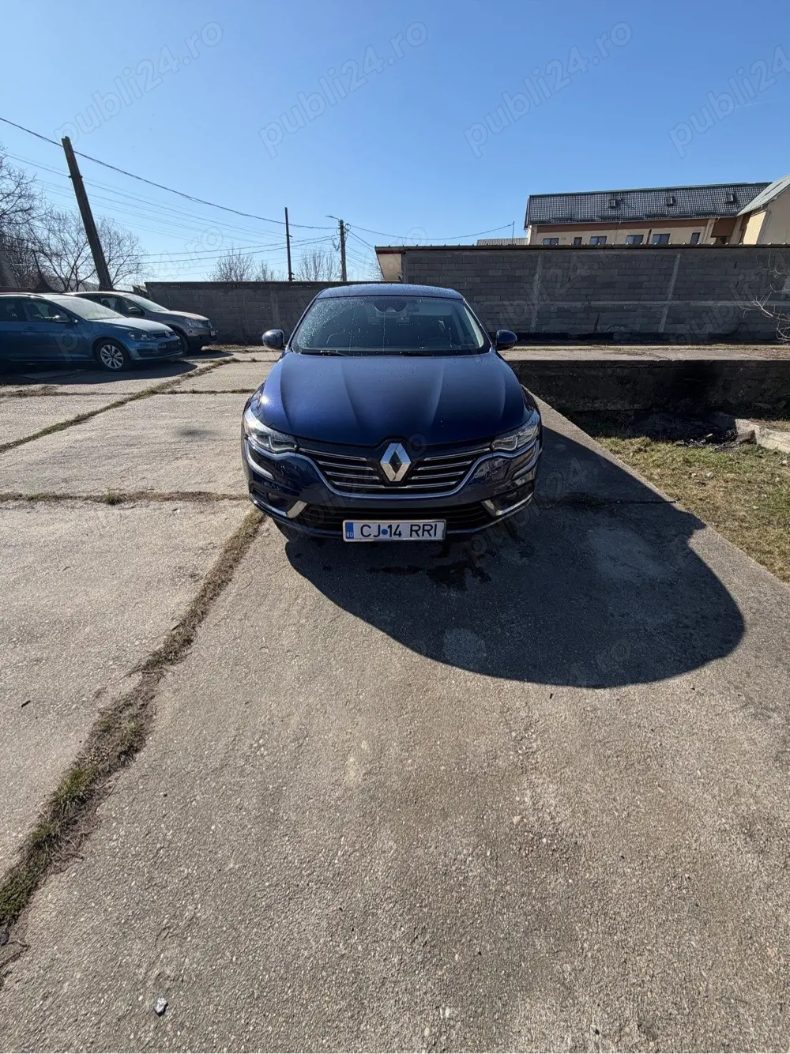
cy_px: 527
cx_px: 395
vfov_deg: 102.1
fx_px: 426
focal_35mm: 14
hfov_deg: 85.7
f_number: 2.2
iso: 25
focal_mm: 2.22
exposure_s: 1/770
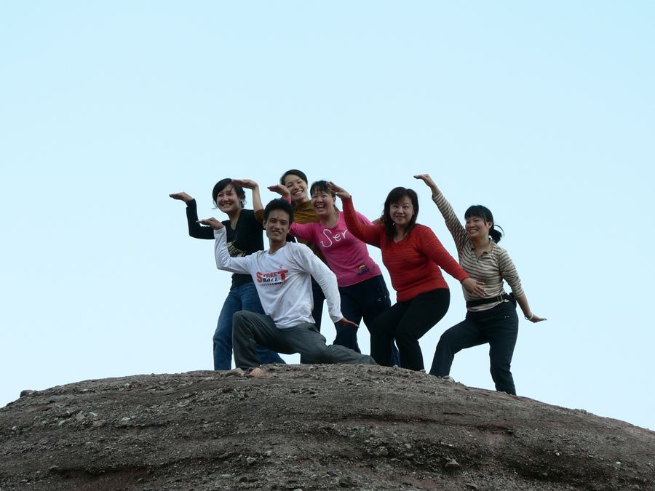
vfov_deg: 7.1
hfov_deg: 9.5
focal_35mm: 209
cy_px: 246
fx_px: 3955
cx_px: 328
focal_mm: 34.8
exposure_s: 1/200
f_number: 4
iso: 80
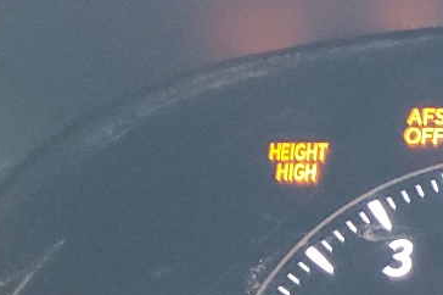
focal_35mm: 119
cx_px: 862
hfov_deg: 14.5
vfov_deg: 11.3
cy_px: 340
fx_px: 1463
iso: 316
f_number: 1.5
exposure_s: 1/40
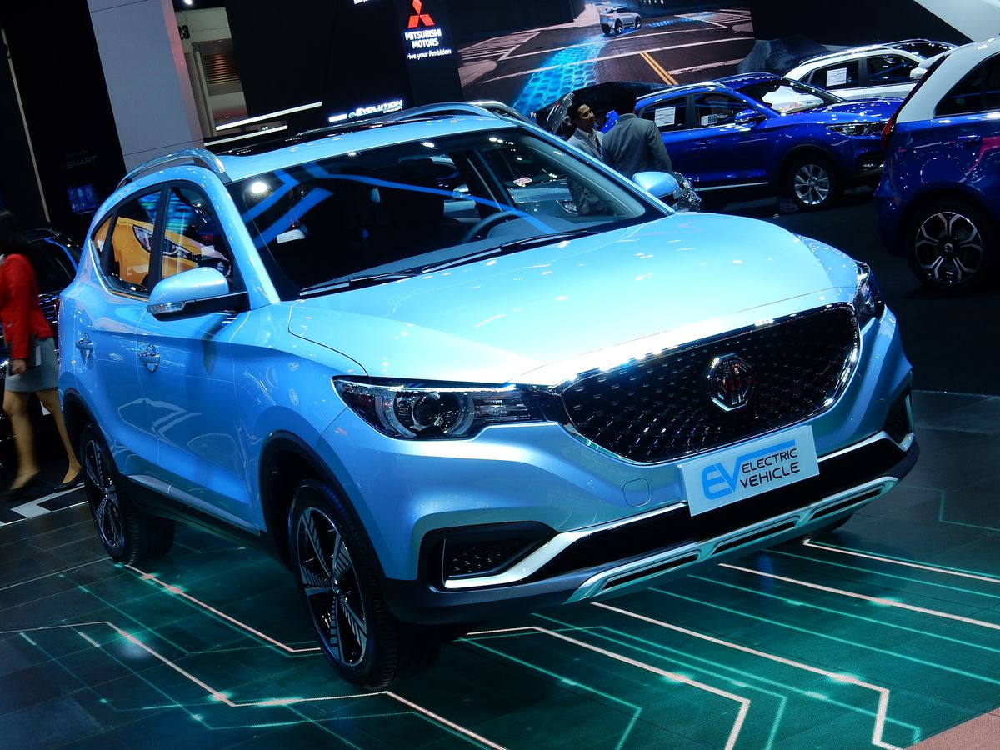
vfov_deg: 24.4
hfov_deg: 32.2
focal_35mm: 60
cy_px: 375
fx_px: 1733
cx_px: 500
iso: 125
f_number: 4.5
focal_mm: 10.7
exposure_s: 1/30
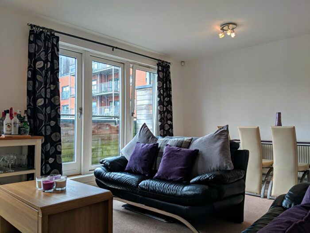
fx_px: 242
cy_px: 116
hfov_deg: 65.3
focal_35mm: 27
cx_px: 155
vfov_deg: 51.4
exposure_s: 1/377
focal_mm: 4.44
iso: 50
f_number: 1.8
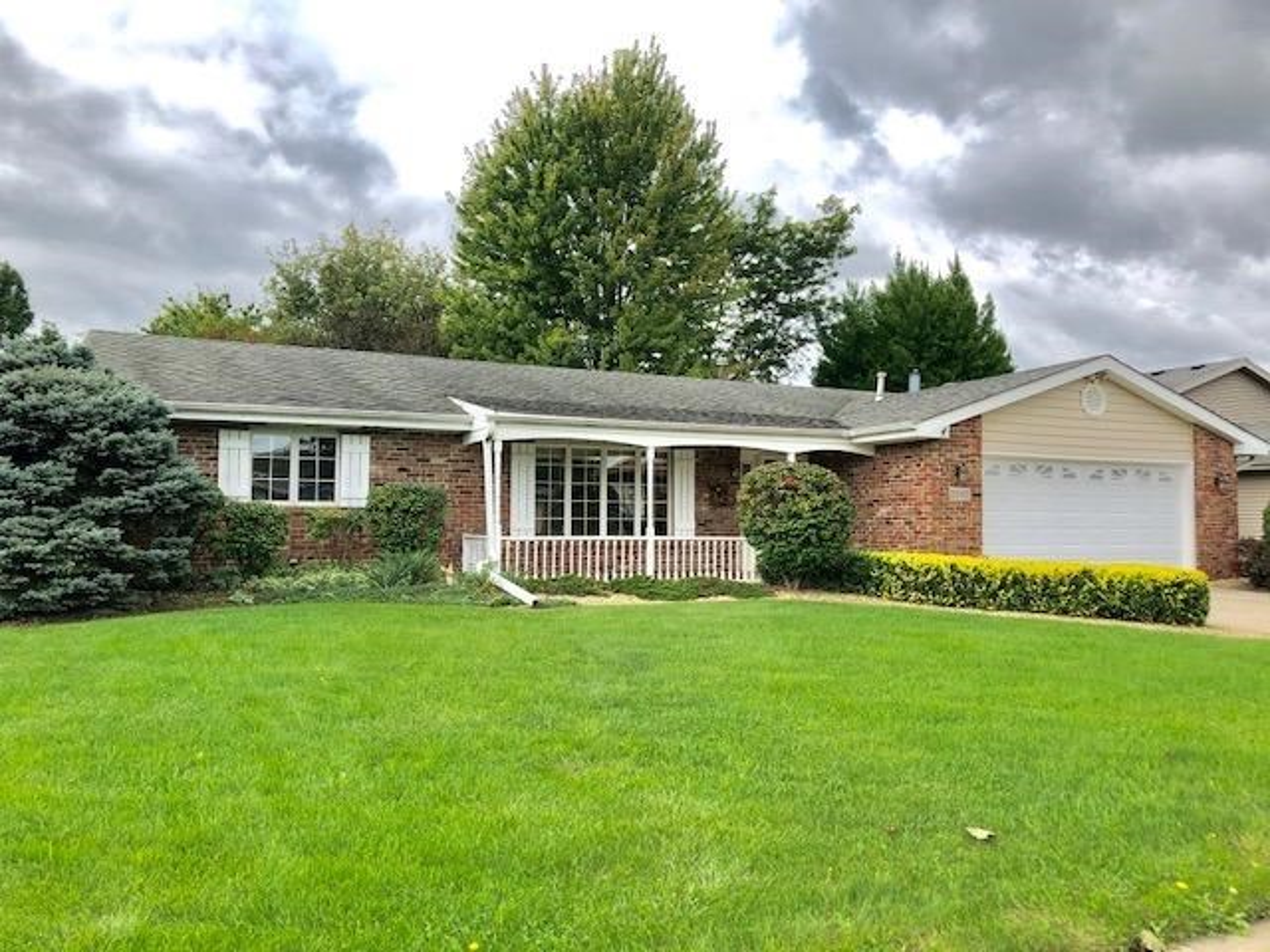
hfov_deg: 63.4
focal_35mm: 28
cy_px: 476
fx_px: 1027
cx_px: 635
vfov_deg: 49.7
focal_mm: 3.99
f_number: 1.8
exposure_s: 1/960
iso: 20
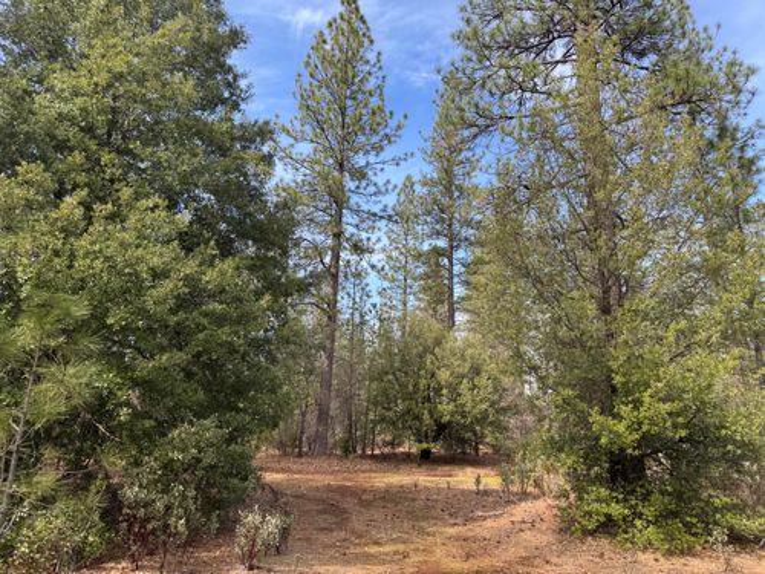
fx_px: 530
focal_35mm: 24
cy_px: 287
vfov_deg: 56.8
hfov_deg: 71.6
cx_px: 382
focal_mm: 6.76
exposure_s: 1/966
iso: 80
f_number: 1.78
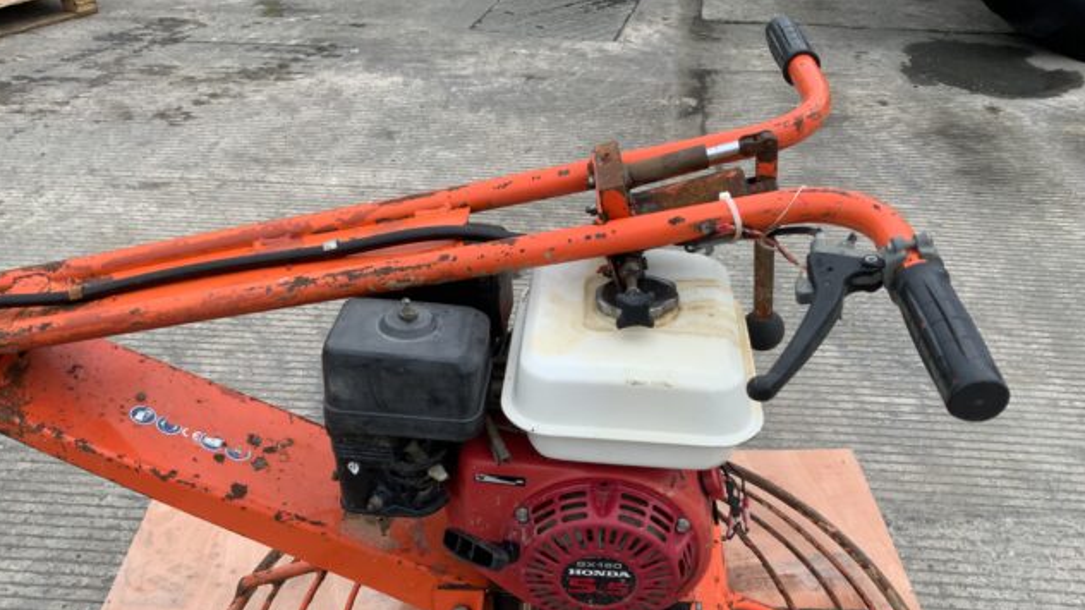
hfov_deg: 61.0
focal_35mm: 32
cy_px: 383
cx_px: 541
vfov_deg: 36.4
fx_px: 920
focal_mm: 3
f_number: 1.8
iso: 16
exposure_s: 1/182
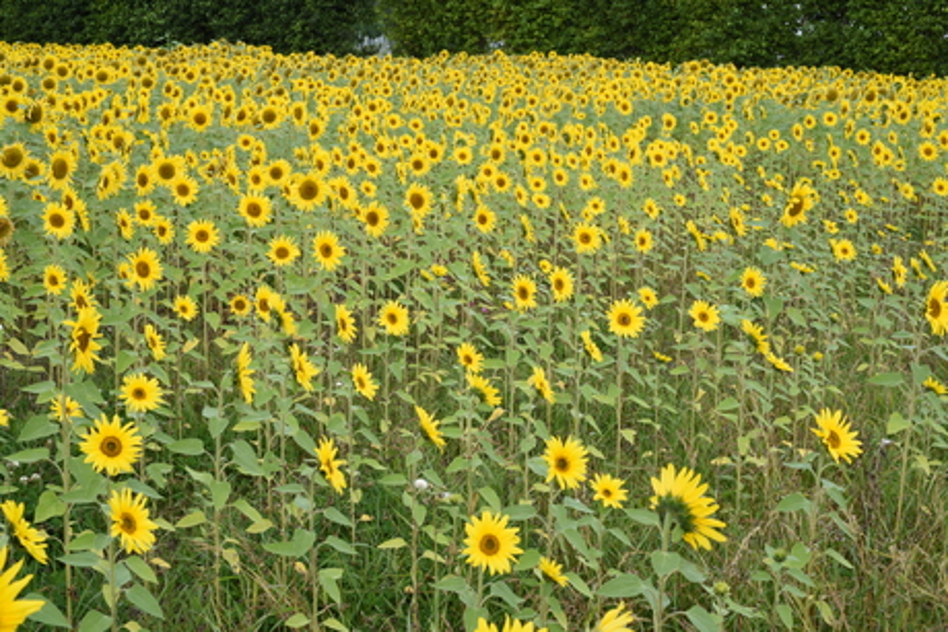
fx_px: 1317
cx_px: 474
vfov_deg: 27.0
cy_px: 316
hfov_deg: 39.6
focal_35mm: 50
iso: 100
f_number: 16
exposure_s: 1/30
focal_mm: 50
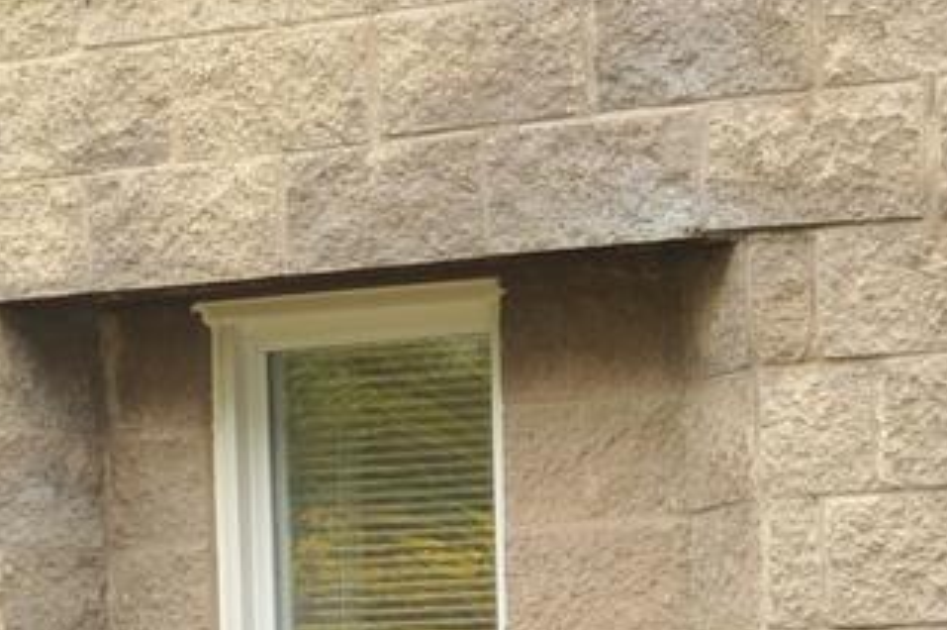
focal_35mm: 221
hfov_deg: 9.3
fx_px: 5813
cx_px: 45
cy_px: 143
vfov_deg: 6.2
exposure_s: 1/160
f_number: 6.3
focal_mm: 23
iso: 200
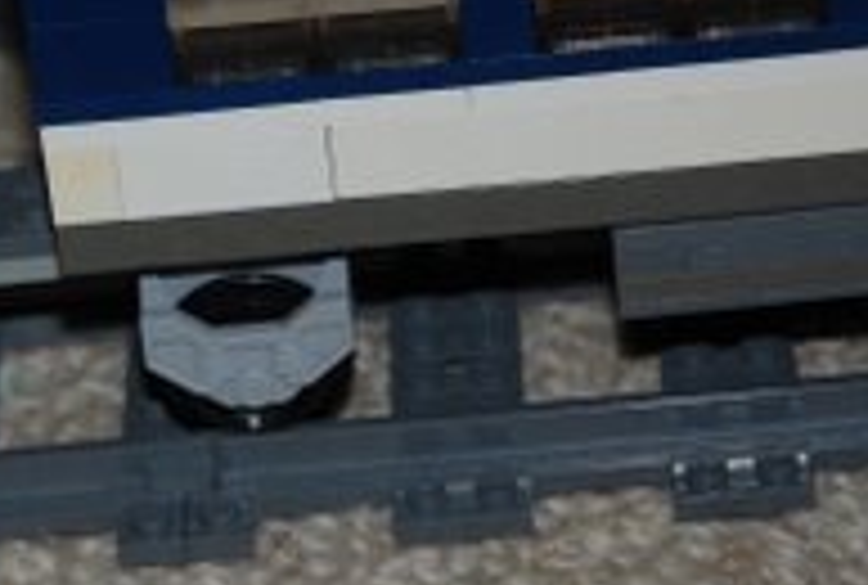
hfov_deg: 8.4
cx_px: 13
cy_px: 63
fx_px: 5859
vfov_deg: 5.7
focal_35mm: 242
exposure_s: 1/60
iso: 200
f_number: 4.5
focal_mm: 65
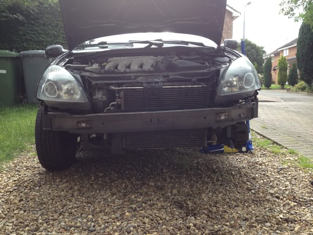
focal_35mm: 35
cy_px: 118
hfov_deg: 52.6
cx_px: 156
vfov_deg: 40.7
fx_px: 316
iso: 64
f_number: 2.4
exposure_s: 1/267
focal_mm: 4.3
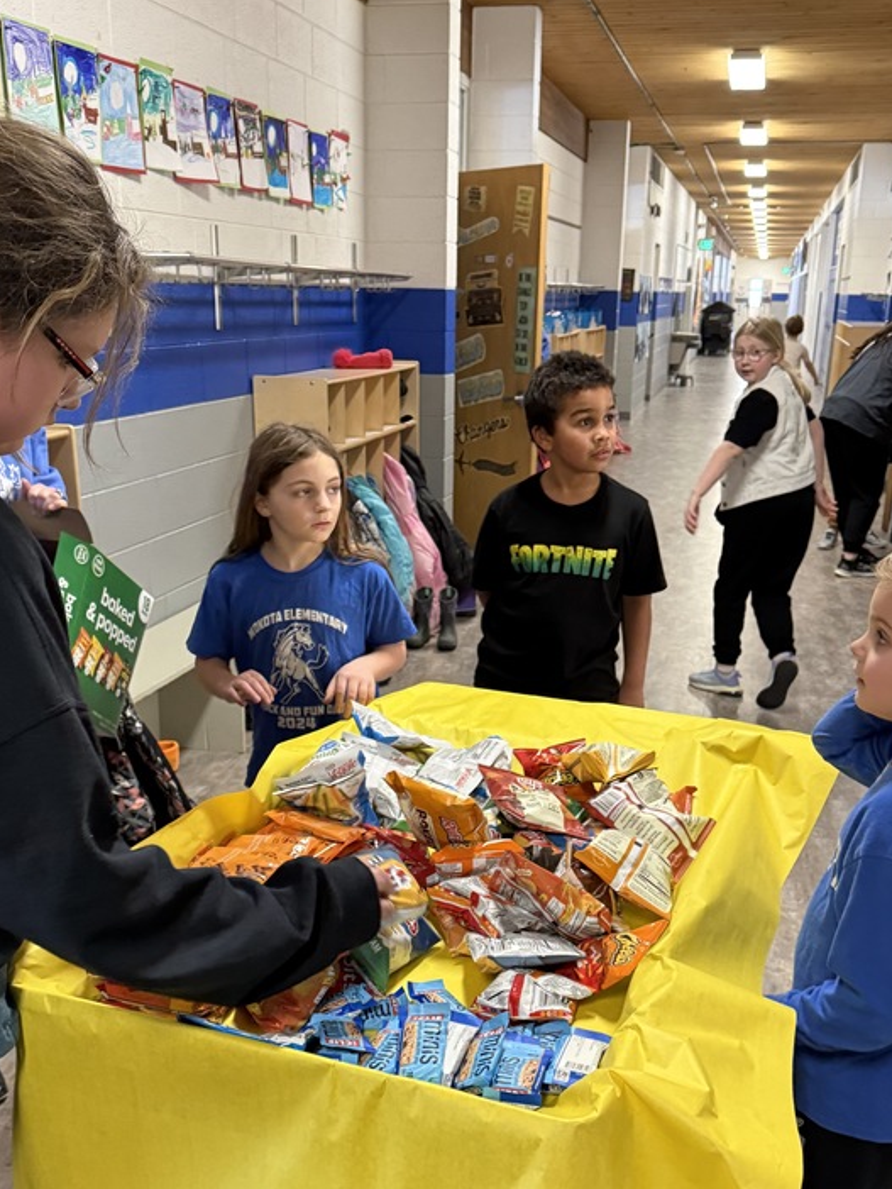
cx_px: 447
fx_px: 1202
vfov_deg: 52.3
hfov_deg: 40.7
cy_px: 705
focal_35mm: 35
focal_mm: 6.76
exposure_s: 1/60
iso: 400
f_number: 1.78
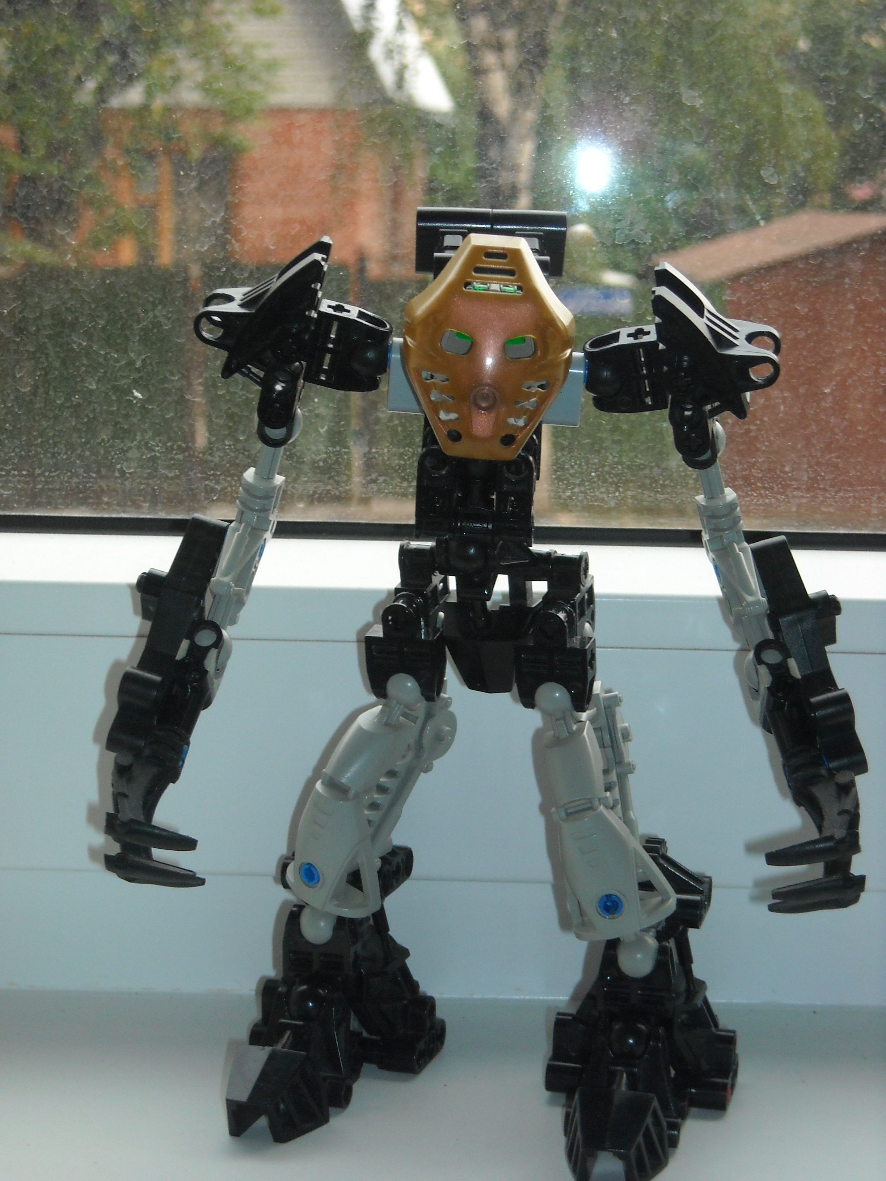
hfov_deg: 17.6
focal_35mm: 84
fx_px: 2867
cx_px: 443
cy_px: 590
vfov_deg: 23.3
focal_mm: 13.73
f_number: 4.1
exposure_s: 1/125
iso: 200
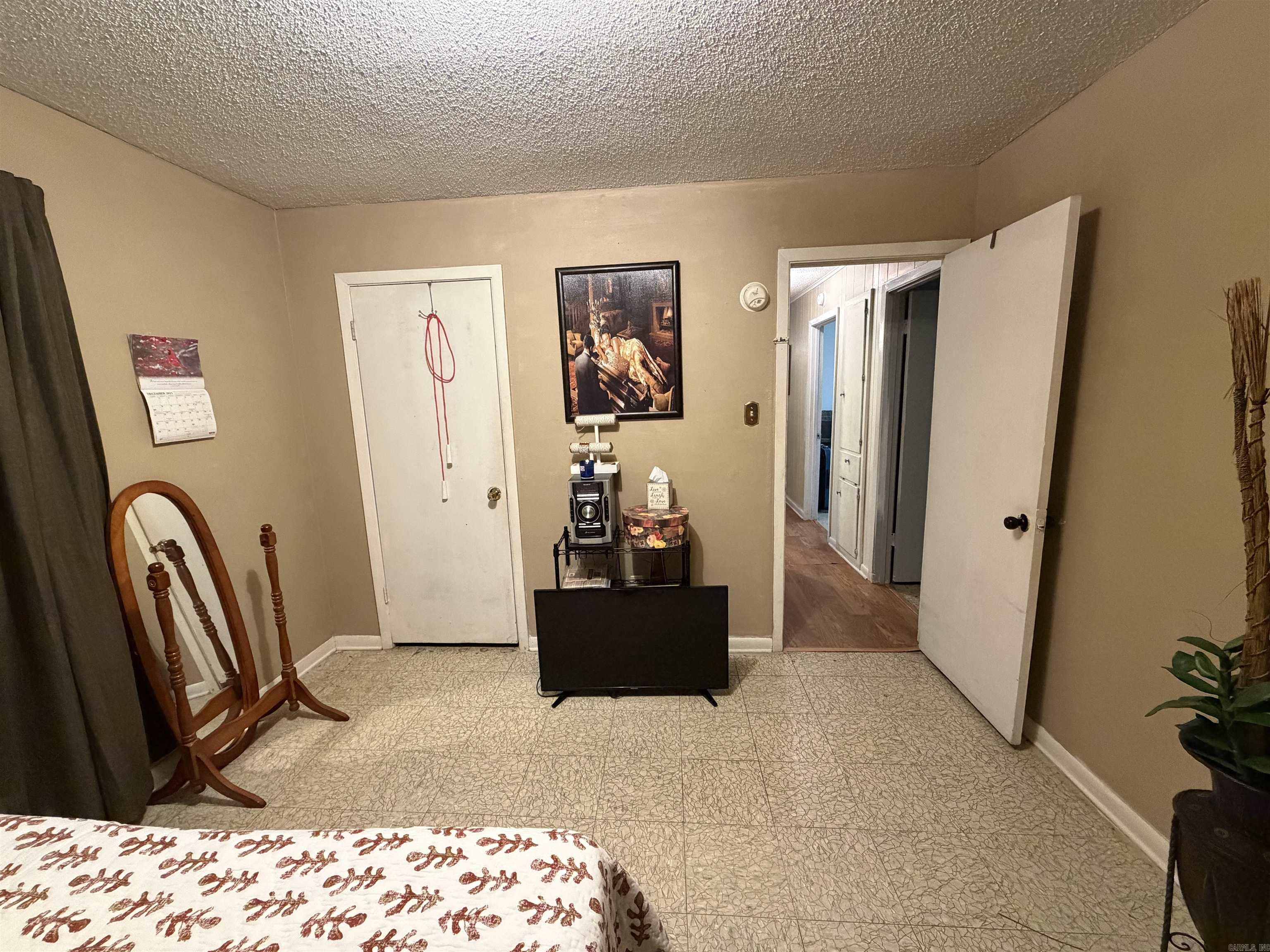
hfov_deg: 102.1
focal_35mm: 14
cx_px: 635
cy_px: 476
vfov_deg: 85.7
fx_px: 514
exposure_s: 1/60
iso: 500
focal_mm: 2.22
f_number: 2.2
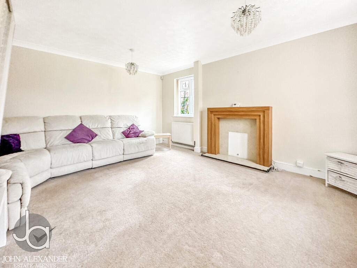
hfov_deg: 102.1
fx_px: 144
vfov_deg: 85.7
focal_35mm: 14
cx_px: 178
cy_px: 134
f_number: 2.2
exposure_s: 1/60
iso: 400
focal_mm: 2.22
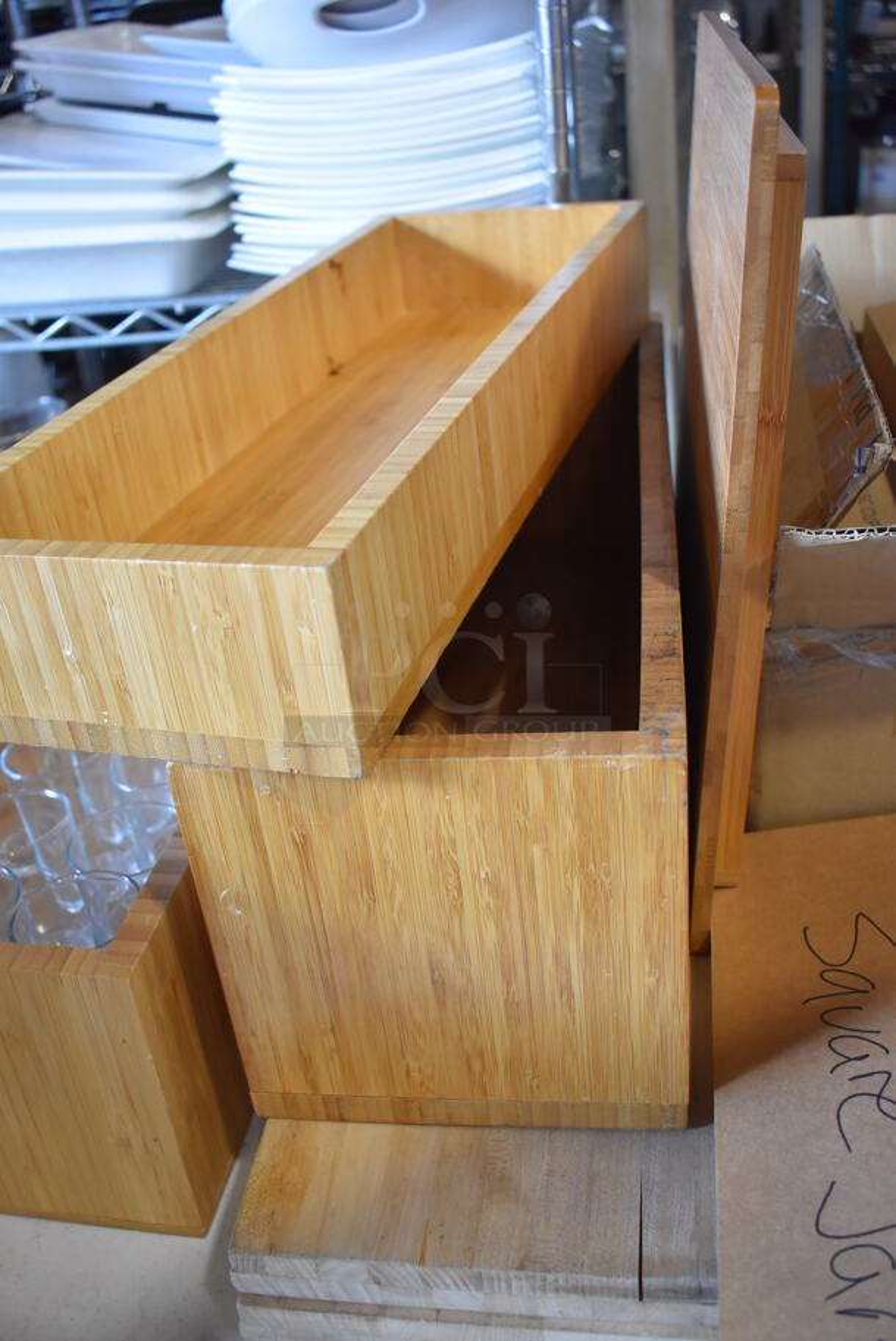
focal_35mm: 34
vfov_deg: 55.1
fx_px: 1286
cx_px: 448
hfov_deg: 38.4
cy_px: 670
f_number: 3.8
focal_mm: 23
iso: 1250
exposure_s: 1/125
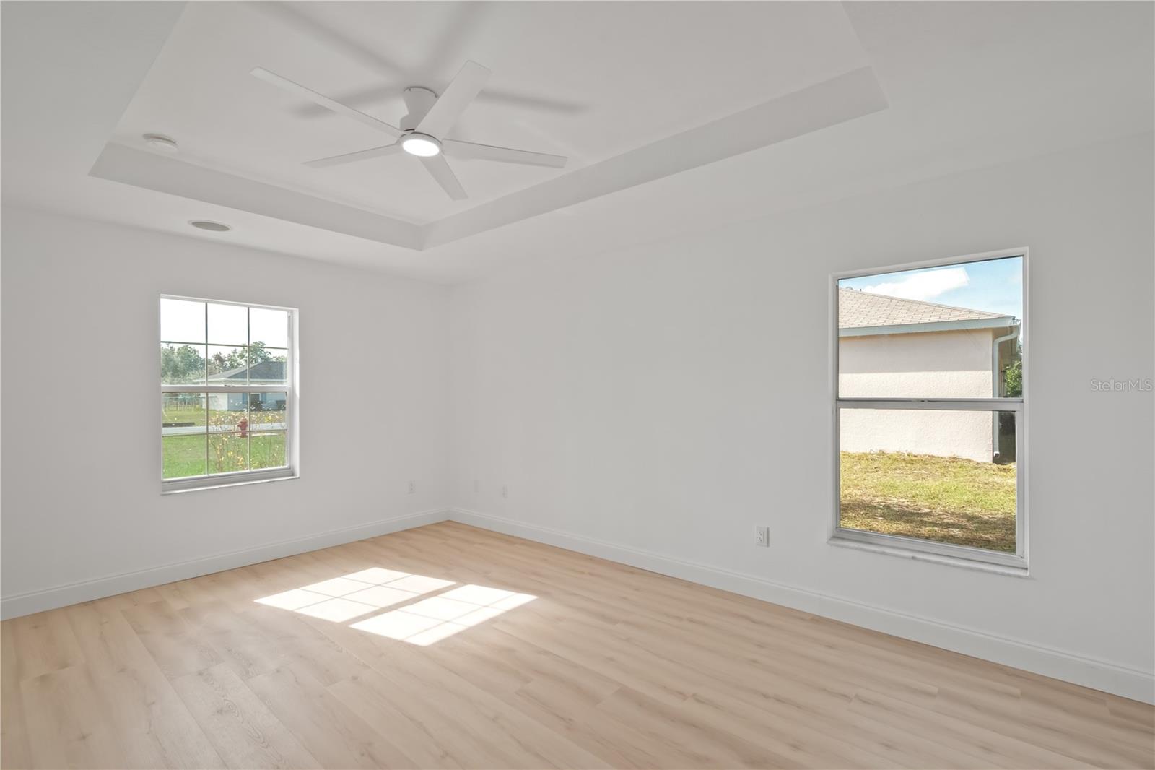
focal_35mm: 15
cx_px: 578
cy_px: 385
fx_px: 481
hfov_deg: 100.4
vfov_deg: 77.3
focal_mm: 10
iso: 250
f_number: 9
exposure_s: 1/30
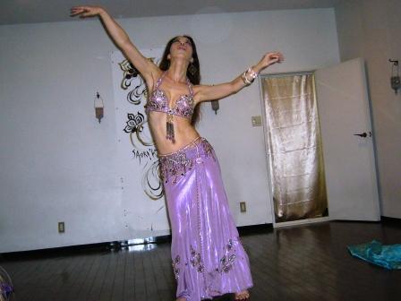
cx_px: 200
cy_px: 150
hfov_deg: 44.8
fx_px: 487
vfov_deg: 34.3
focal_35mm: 42
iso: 250
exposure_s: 1/60
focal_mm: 5.8
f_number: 2.8
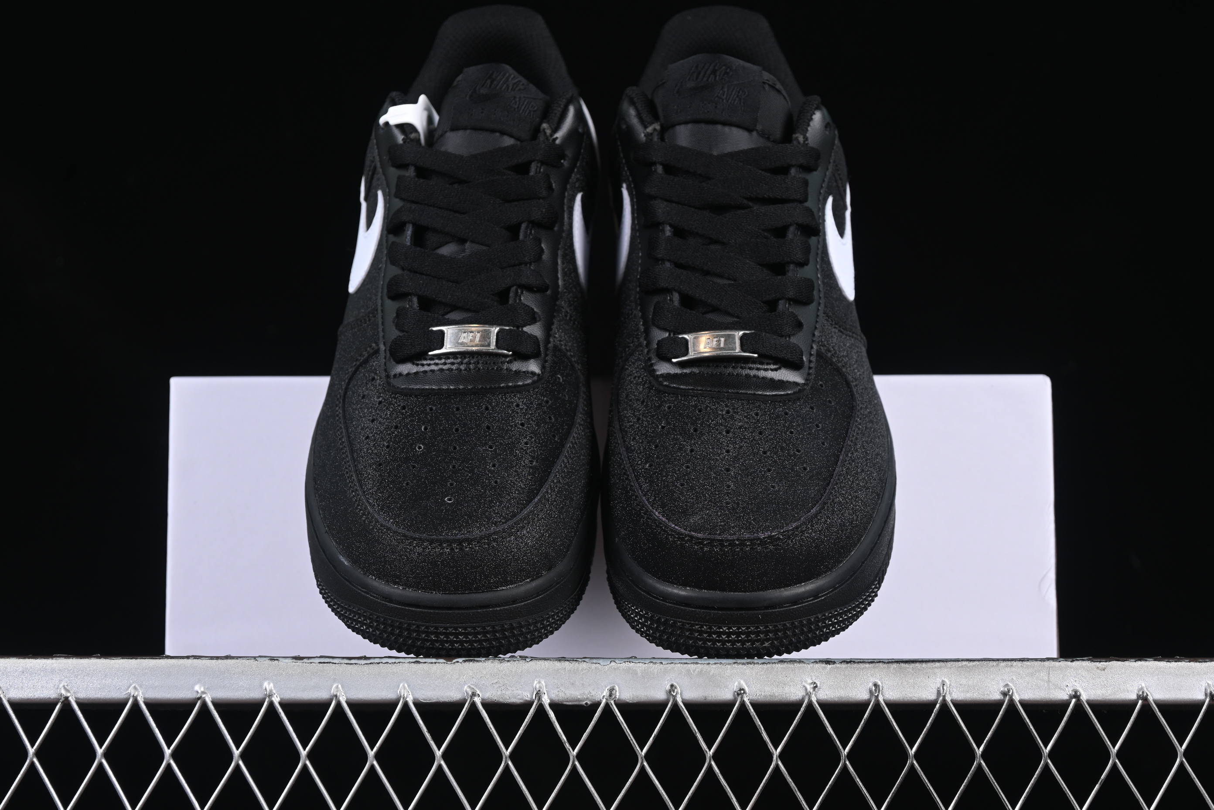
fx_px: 2529
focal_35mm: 75
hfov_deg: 27.0
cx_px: 607
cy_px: 405
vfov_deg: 18.2
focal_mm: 50
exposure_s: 1/60
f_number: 6.3
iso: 160
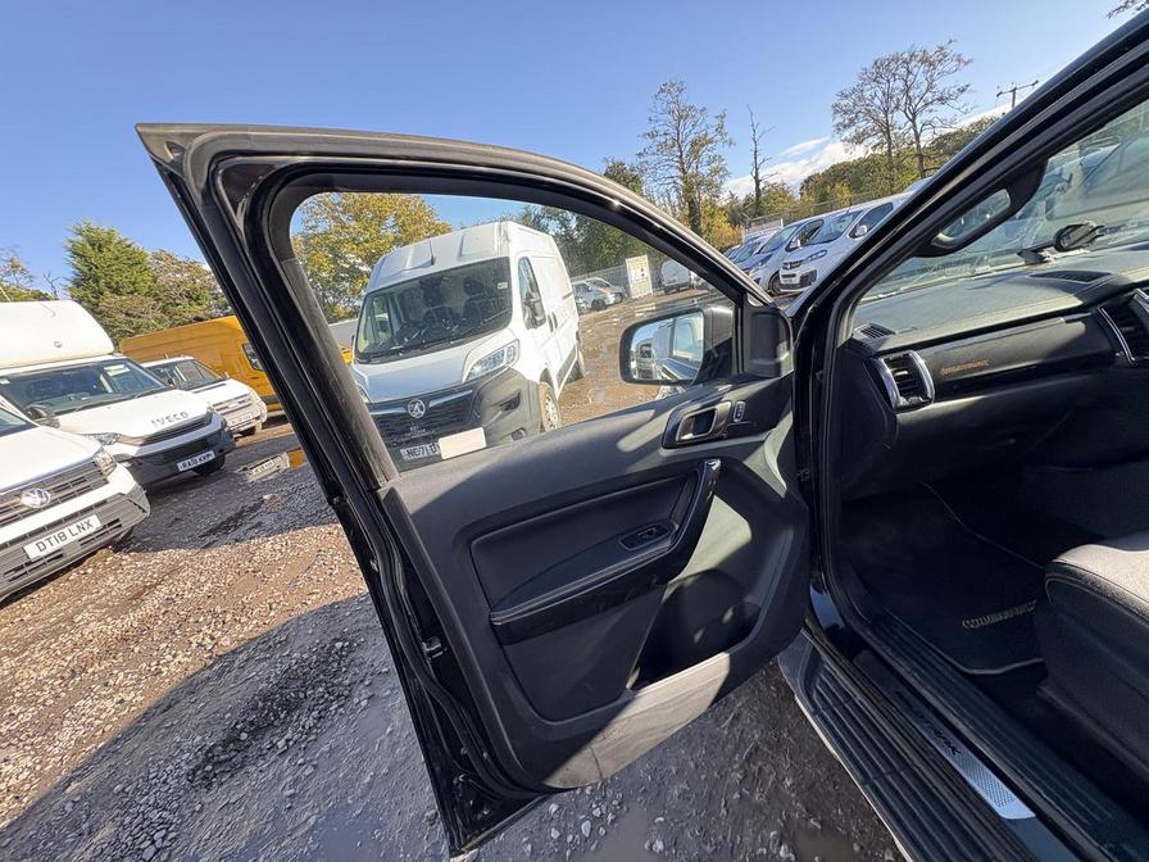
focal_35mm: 14
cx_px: 574
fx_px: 465
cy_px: 431
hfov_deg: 102.1
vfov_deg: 85.7
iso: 40
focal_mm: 2.22
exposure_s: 1/167
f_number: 2.2
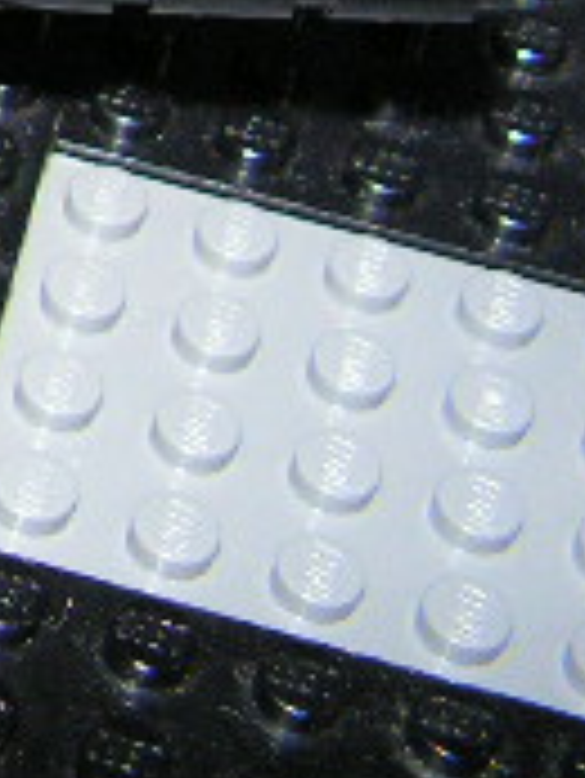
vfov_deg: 14.3
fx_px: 2993
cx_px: -796
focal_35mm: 133
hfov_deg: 9.9
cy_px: -202
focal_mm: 6
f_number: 3.2
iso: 200
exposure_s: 1/40
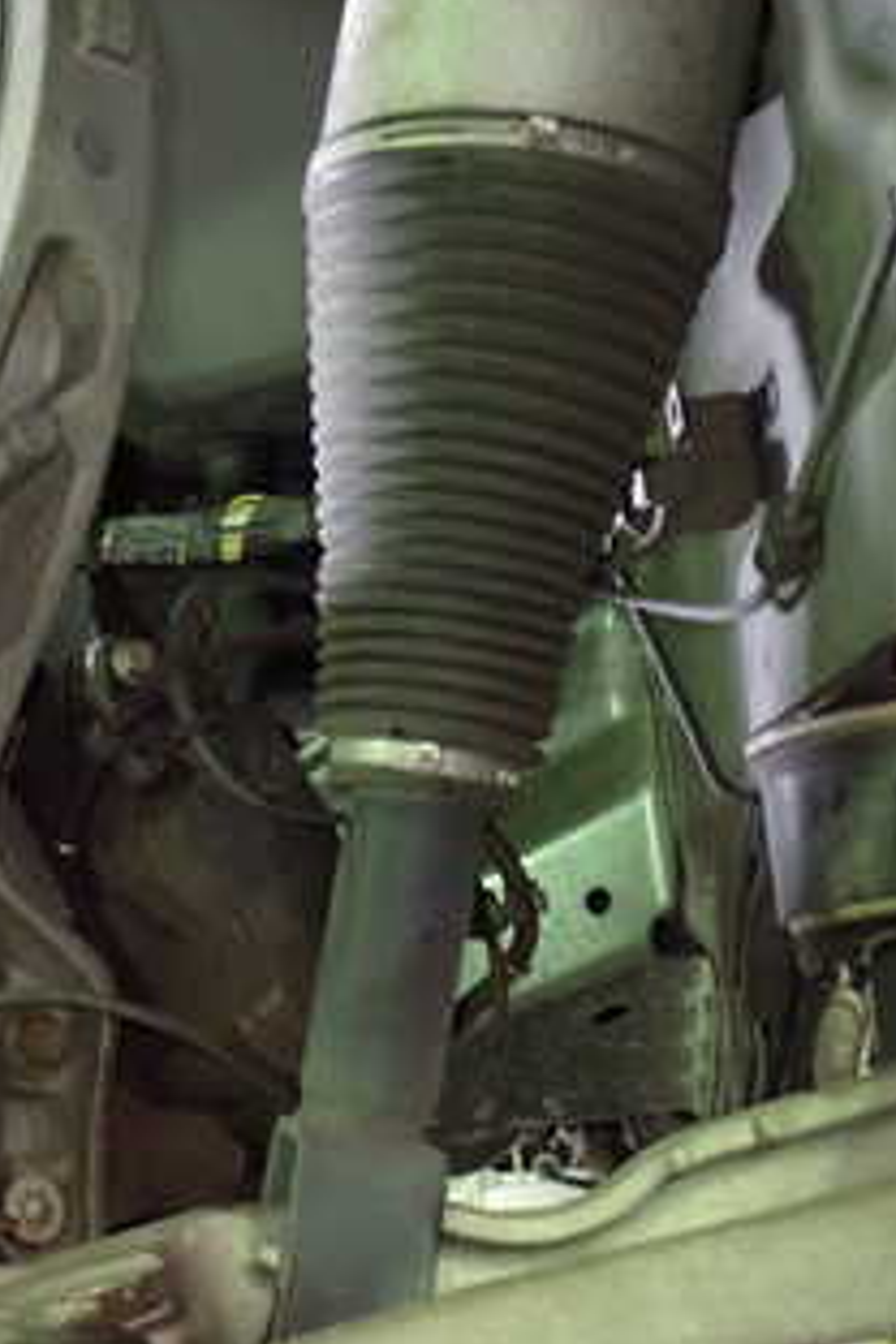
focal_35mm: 60
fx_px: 2240
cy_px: 775
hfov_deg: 21.6
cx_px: -60
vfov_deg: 33.3
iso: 800
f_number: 2.3
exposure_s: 1/20
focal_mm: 5.4
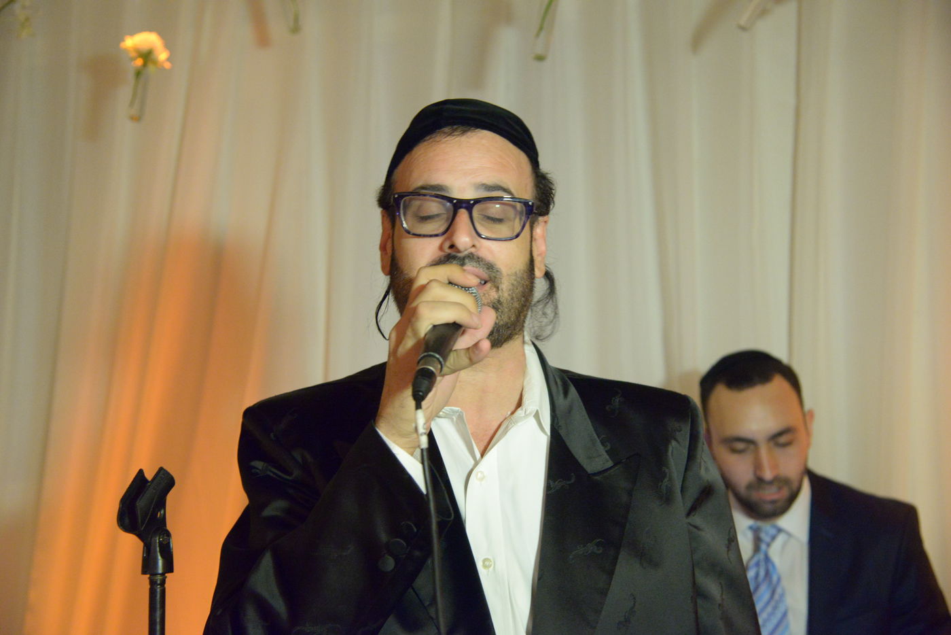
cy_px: 318
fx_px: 1453
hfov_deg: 36.2
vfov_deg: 24.6
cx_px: 476
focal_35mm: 55
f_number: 5
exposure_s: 1/80
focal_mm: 55
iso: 6400
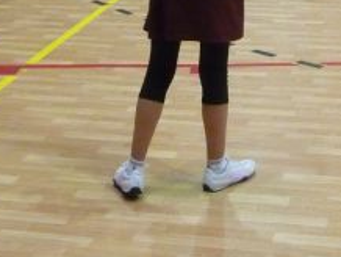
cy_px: -39
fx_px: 868
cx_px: 277
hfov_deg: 21.9
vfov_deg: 16.2
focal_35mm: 88
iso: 800
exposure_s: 1/50
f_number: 3.4
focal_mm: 5
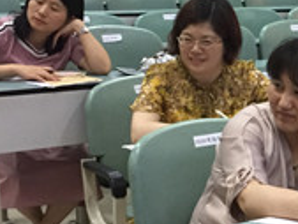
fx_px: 887
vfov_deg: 14.4
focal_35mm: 103
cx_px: 367
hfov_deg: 18.0
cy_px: 138
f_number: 2.2
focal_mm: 4.15
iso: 250
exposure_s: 1/33
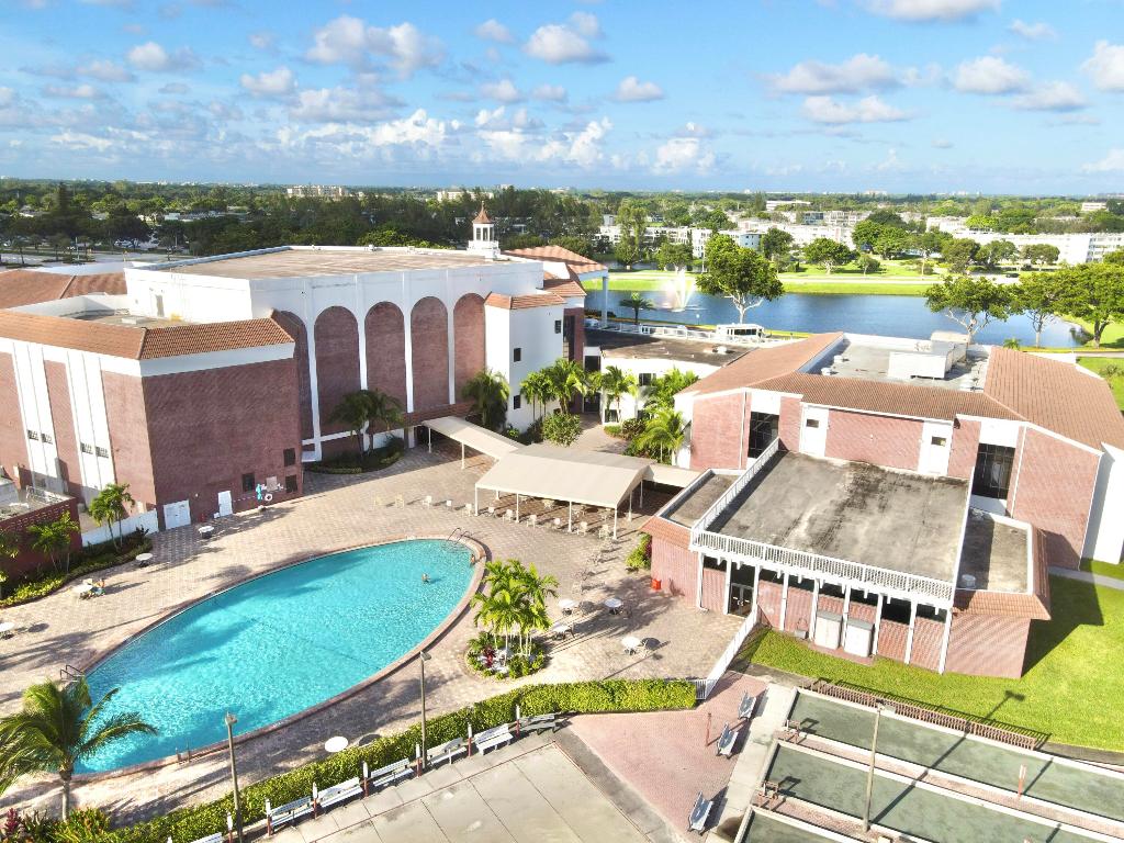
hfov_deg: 71.6
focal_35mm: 24
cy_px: 422
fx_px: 779
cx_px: 562
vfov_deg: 56.8
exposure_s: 1/800
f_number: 2.8
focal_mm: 4.5
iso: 100
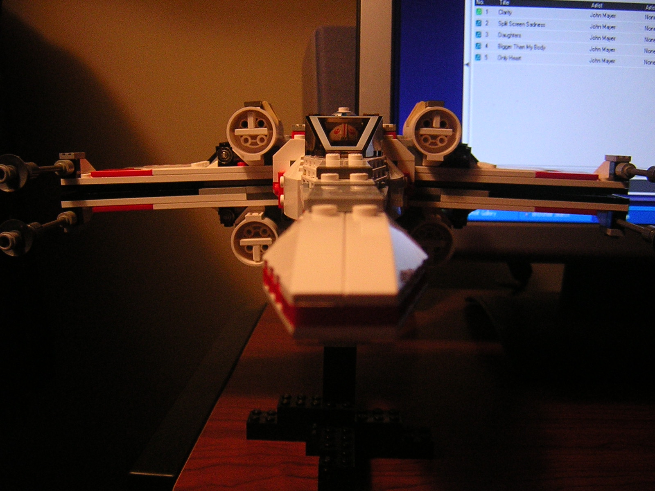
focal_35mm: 36
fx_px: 681
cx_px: 328
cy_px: 246
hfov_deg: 51.4
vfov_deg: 39.7
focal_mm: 4.7
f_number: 2.6
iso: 400
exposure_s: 1/64
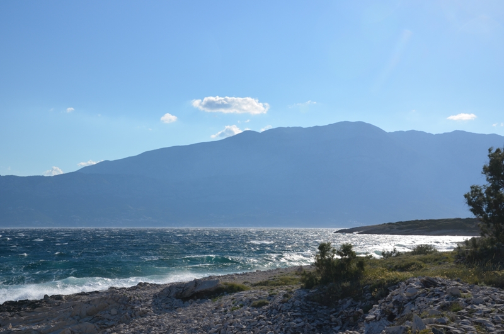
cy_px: 167
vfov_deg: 25.6
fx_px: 734
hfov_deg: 37.9
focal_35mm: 52
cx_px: 252
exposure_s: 1/250
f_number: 8
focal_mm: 35
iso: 100
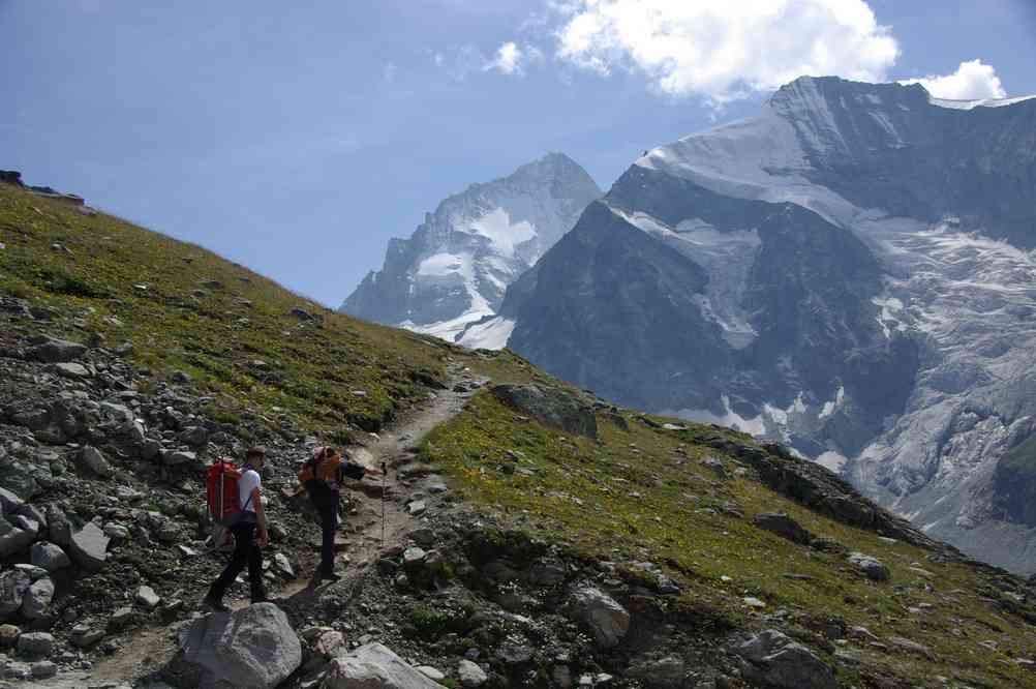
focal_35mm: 40
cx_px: 518
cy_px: 344
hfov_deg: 48.1
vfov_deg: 33.1
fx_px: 1160
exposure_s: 1/350
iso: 100
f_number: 8
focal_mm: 26.9
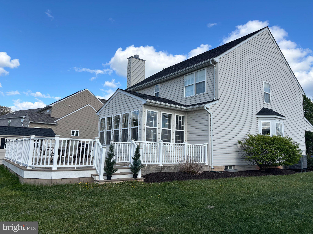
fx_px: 235
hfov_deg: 67.3
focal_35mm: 26
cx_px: 156
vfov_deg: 53.1
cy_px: 117
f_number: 1.6
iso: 50
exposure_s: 1/2857
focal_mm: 5.96
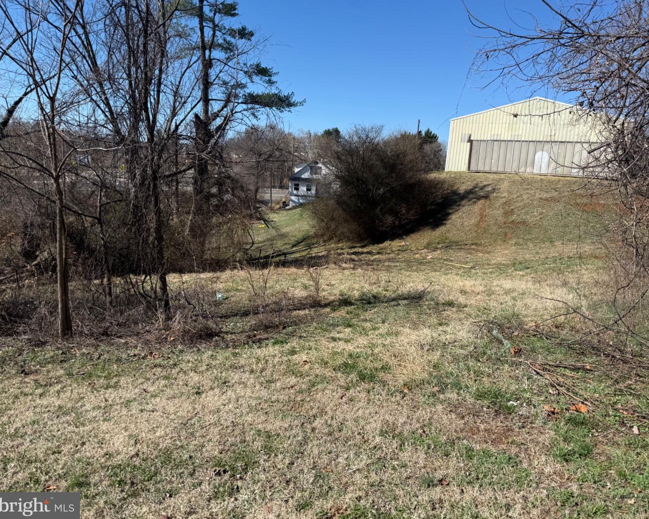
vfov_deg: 54.9
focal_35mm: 26
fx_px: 499
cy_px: 251
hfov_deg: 65.9
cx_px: 352
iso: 80
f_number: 1.78
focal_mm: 6.76
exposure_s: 1/4167
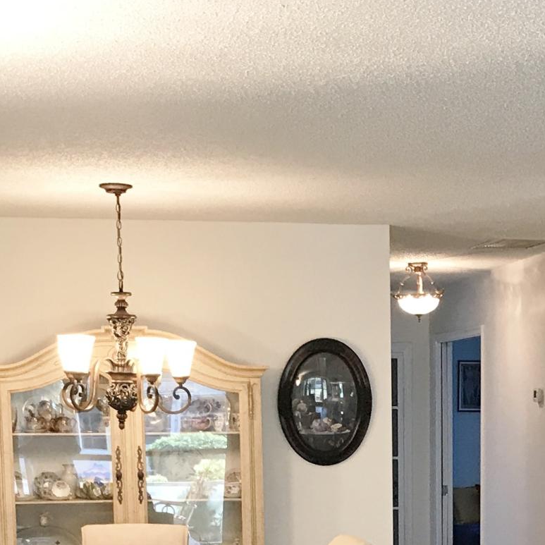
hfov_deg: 18.0
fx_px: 1710
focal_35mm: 96
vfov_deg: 17.3
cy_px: 640
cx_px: 414
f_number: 1.8
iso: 40
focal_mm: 3.99
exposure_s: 1/24
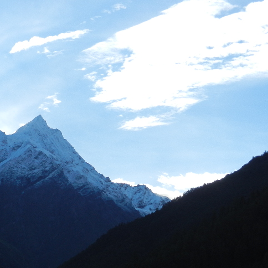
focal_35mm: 133
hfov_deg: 13.1
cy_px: 150
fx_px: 1165
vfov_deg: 13.1
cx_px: 71
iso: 160
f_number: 4.9
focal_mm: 16.3
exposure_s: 1/500
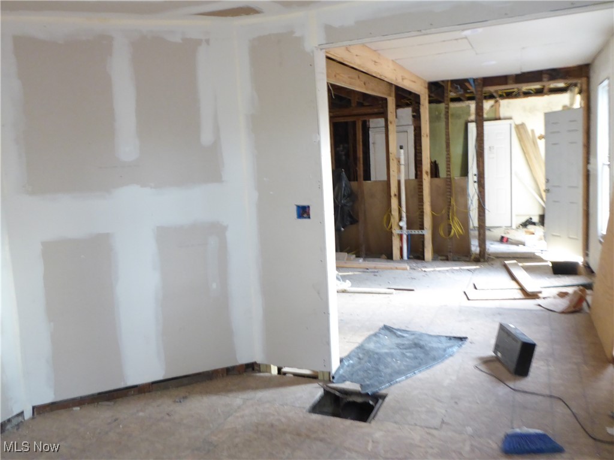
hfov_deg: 61.7
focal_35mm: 29
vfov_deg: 48.2
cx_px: 307
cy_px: 230
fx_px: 514
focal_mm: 5
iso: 500
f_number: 3.5
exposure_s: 1/4
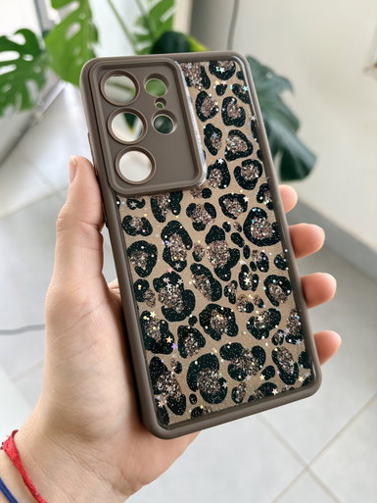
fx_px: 392
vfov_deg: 65.3
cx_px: 182
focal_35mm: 27
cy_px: 252
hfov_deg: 51.4
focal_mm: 5.96
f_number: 1.6
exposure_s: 1/122
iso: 125
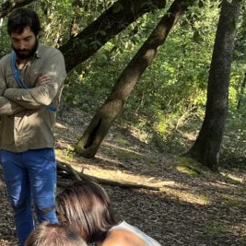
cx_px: -53
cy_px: 225
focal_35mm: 88
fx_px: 708
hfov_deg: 18.6
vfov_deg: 19.3
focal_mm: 5.1
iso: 40
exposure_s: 1/121
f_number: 1.6
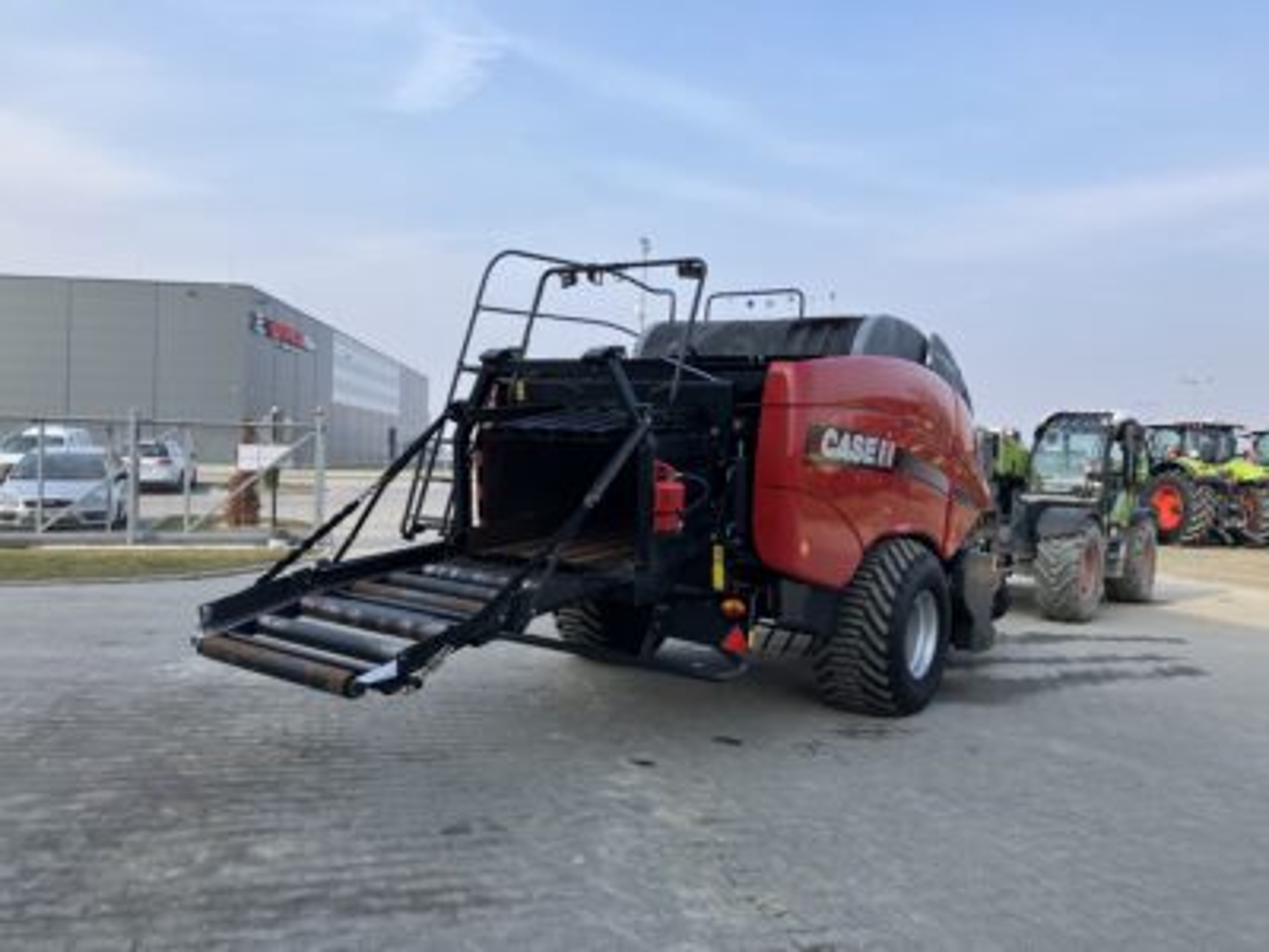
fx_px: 1026
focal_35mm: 28
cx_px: 634
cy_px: 476
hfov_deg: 63.4
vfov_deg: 49.7
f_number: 1.8
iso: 32
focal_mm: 3.99
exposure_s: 1/883
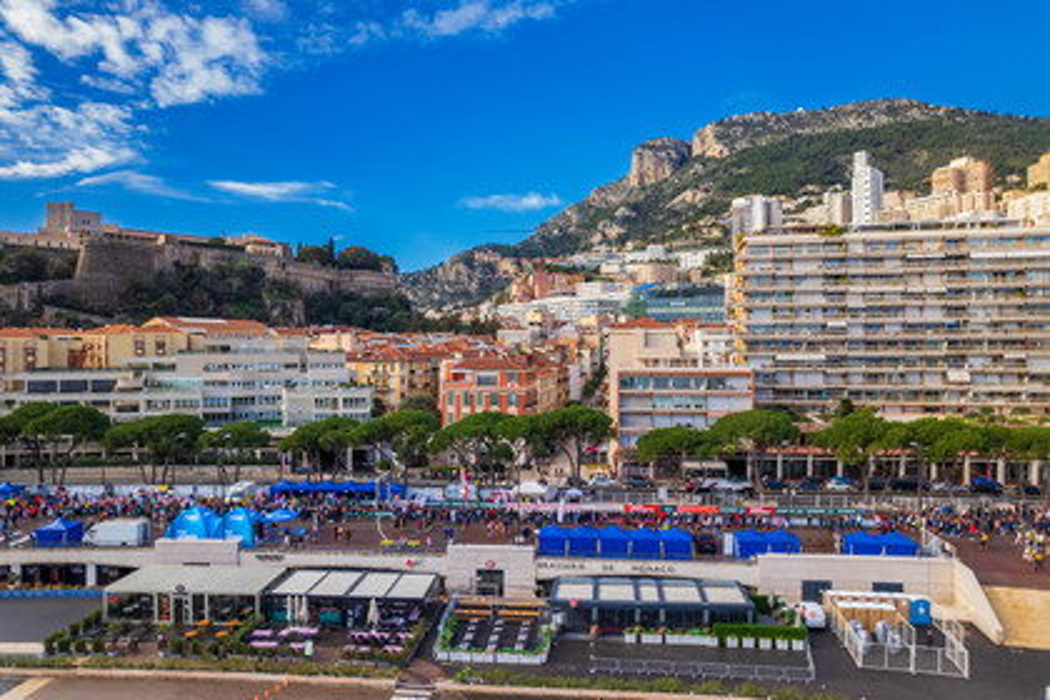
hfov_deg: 78.6
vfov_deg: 57.2
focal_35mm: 22
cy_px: 350
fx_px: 642
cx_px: 525
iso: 200
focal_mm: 8.4
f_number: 2.8
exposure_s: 1/40
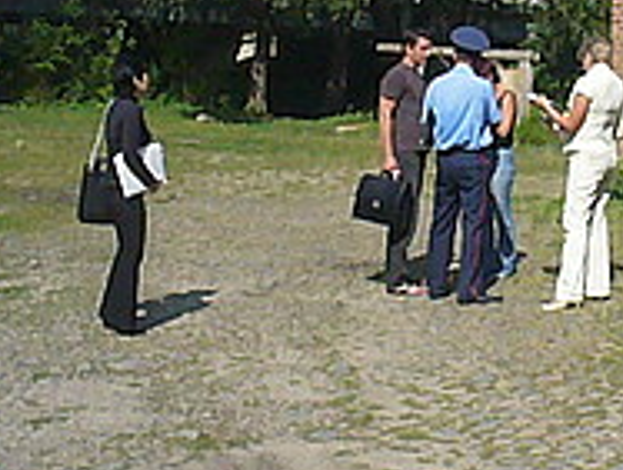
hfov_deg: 24.0
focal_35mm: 79
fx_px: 1425
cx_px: 566
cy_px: 83
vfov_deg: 18.5
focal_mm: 6.1
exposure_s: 1/2000
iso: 800
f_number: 5.6
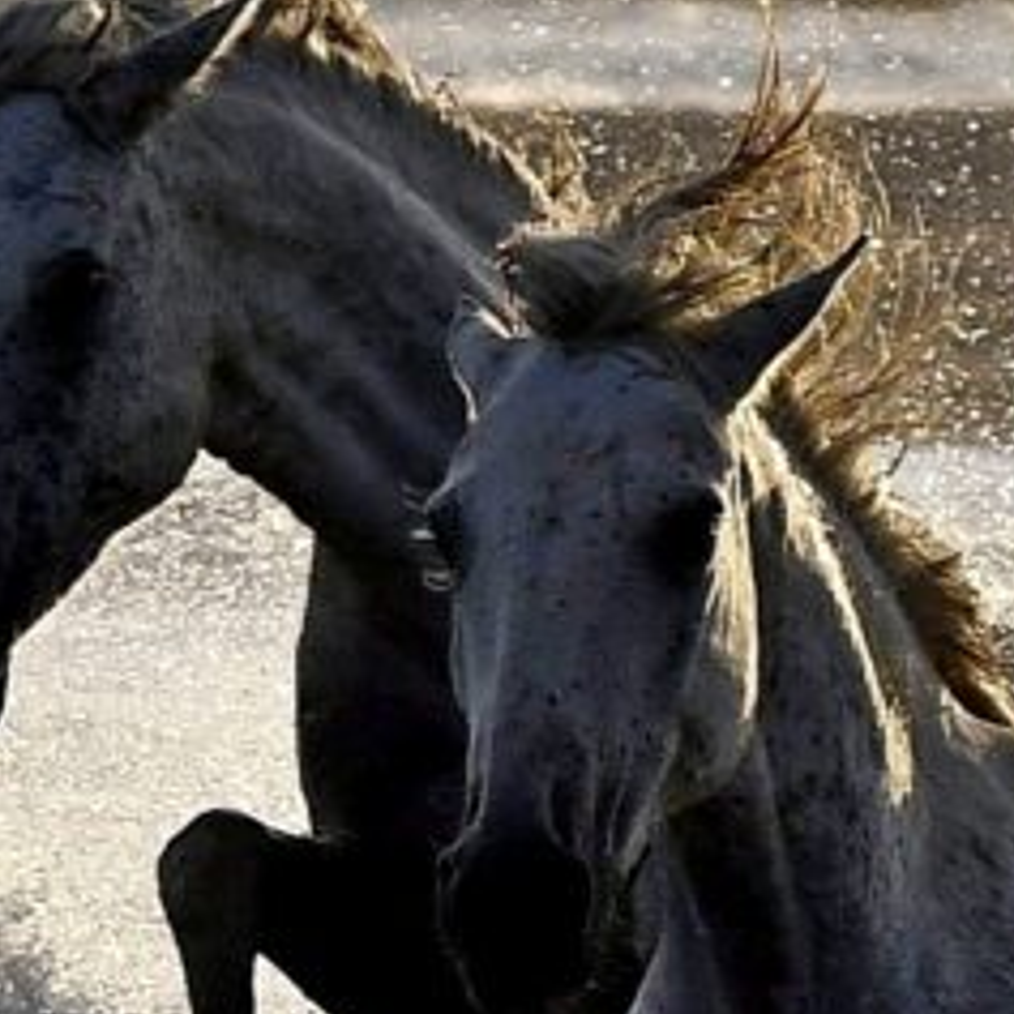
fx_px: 19150
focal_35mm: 578
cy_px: 952
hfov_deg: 3.0
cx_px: 325
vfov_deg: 3.0
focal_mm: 105
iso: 400
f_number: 8
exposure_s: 1/2000
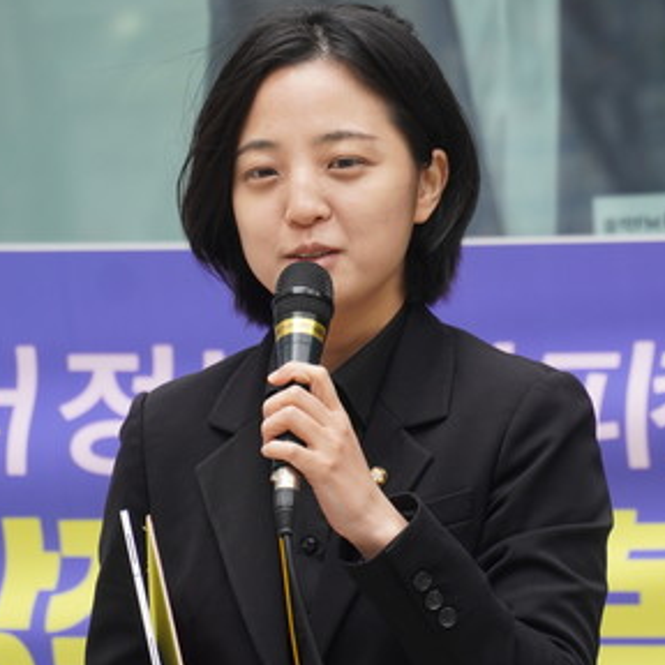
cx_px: 376
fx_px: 7800
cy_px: 282
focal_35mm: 359
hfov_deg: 4.9
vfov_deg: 4.9
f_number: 5.6
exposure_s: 1/250
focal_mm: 135
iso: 250
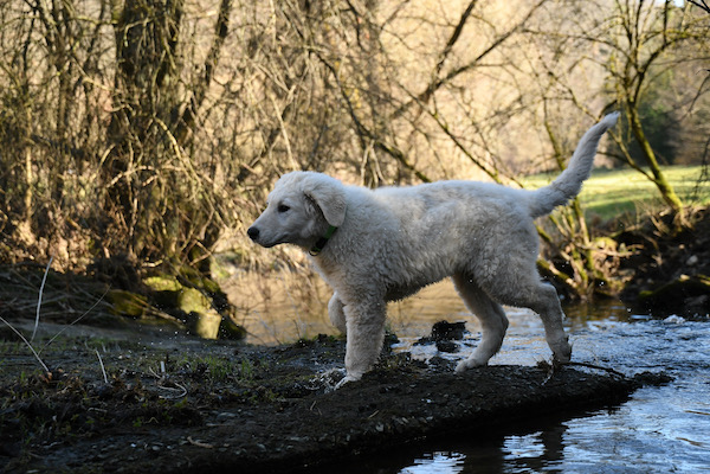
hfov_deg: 33.4
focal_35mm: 60
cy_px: 237
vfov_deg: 22.6
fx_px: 1183
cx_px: 355
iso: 1000
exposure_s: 1/1250
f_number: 3.5
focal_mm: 40
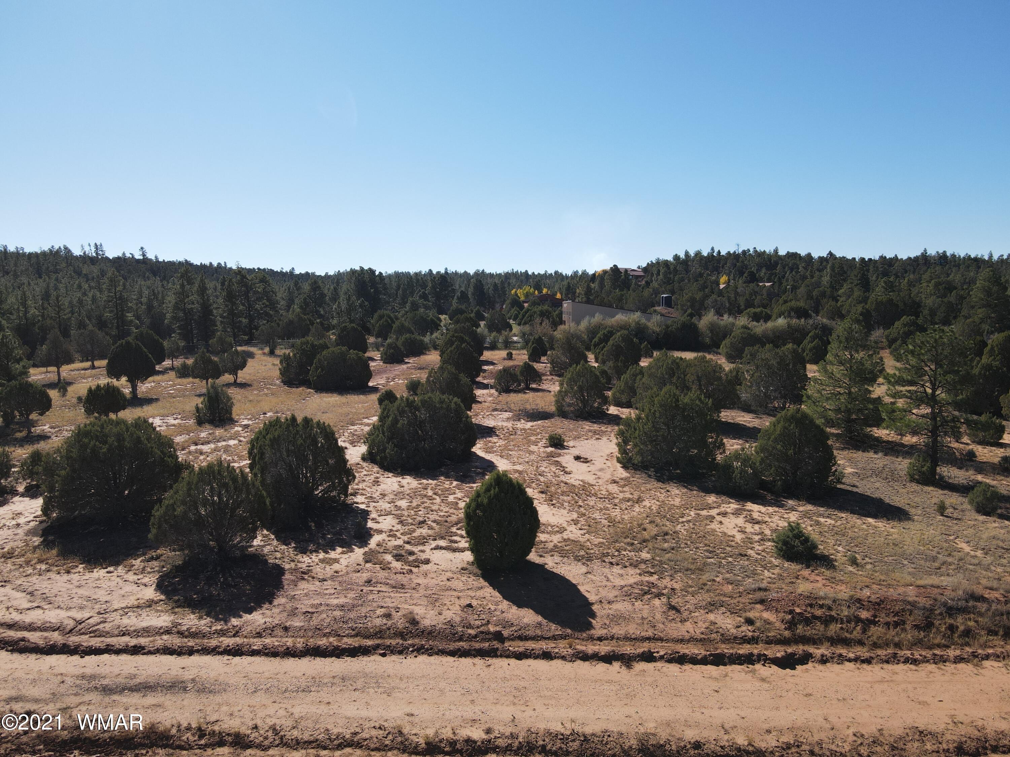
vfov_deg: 56.8
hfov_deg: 71.6
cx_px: 505
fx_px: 700
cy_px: 378
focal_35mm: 24
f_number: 2.8
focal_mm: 4.5
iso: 100
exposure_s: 1/640
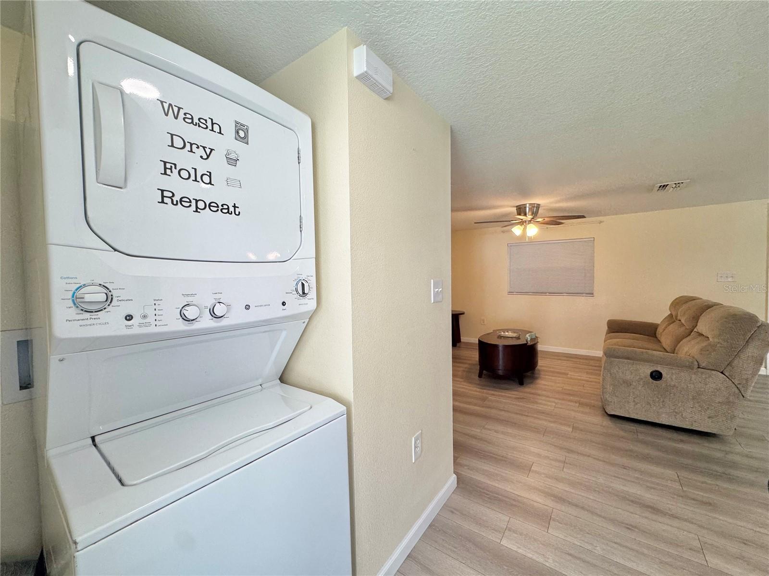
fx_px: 311
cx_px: 384
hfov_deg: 102.1
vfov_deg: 85.7
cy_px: 288
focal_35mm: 14
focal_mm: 2.22
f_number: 2.2
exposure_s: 1/124
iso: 100
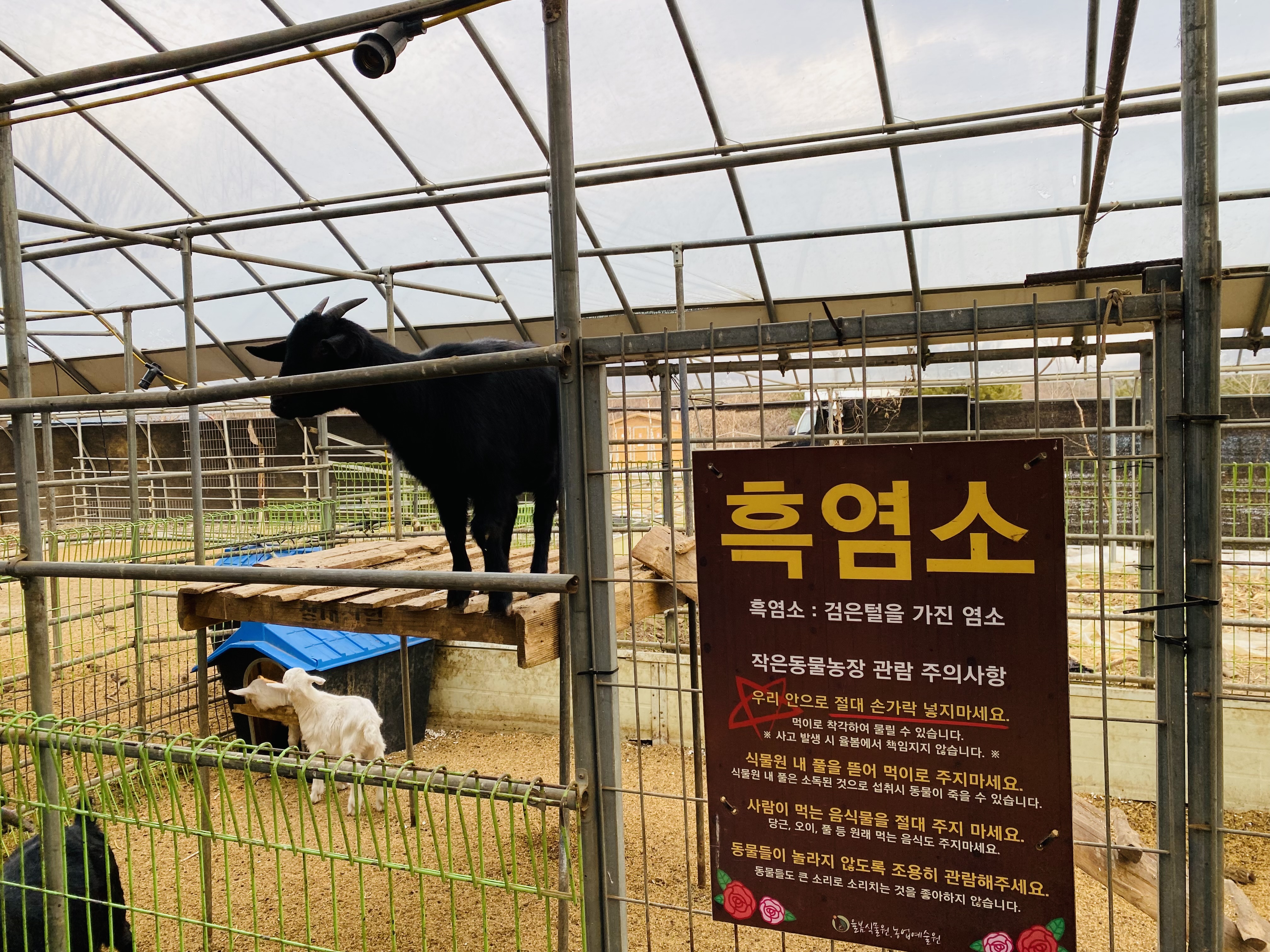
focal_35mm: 26
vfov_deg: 53.1
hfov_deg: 67.3
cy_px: 476
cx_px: 635
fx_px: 954
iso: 32
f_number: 1.8
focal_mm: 4.25
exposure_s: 1/394
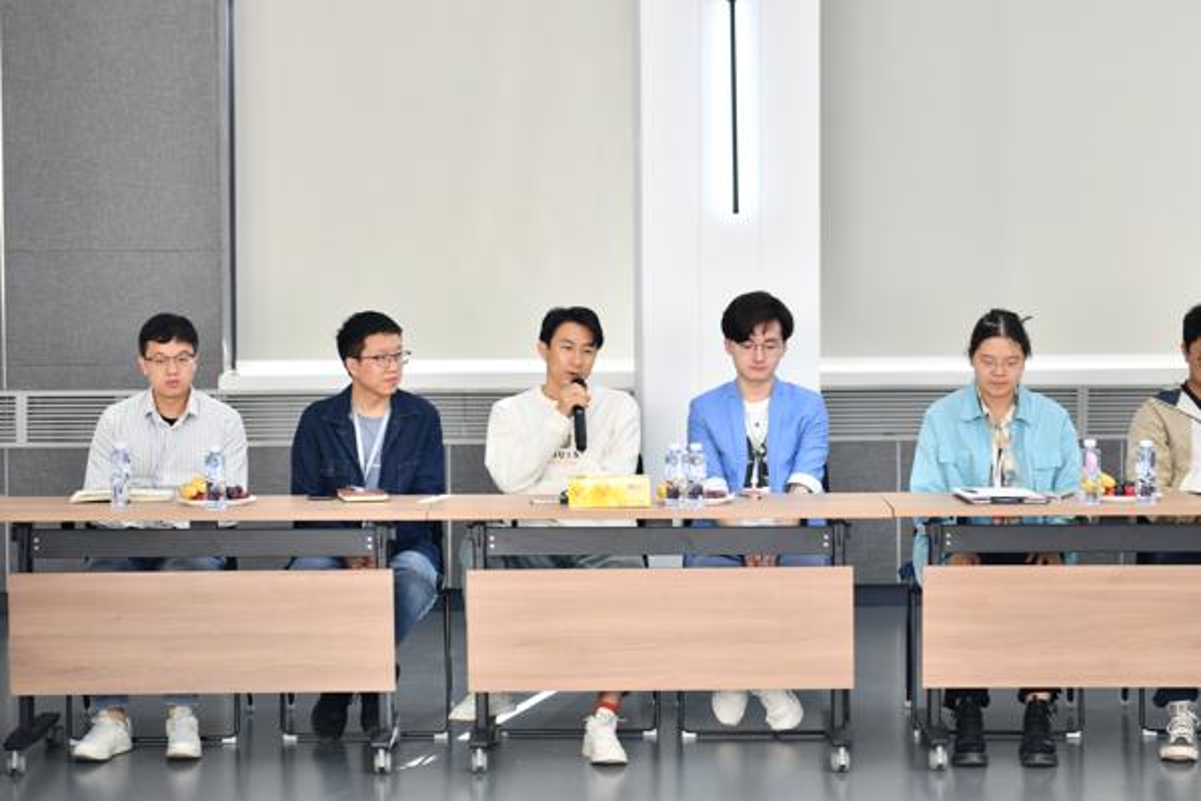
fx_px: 2802
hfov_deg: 24.2
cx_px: 600
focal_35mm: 84
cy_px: 400
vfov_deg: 16.3
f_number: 2.8
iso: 320
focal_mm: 70
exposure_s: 1/80
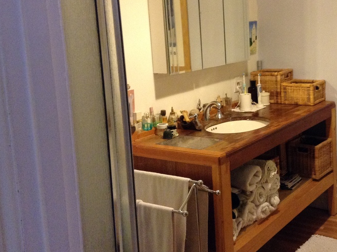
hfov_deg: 37.1
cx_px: 230
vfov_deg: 28.4
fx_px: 496
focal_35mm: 51
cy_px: 91
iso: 200
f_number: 2.4
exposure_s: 1/20
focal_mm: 3.3
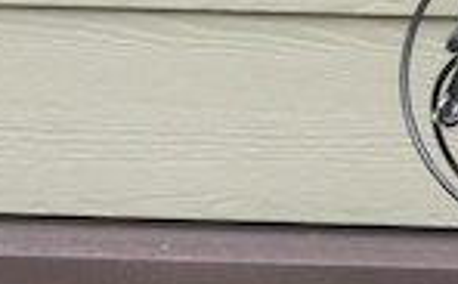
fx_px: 2144
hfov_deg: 10.8
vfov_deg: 7.5
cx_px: 1018
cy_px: 395
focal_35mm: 172
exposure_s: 1/261
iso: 32
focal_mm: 4.12
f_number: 2.2
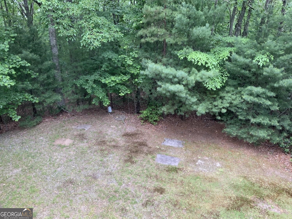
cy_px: 110
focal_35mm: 29
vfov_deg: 48.2
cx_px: 146
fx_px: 245
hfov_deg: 61.7
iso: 64
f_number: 1.8
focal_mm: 3
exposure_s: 1/120
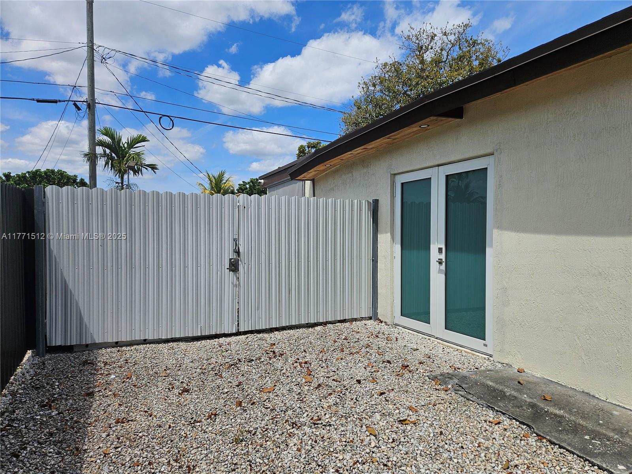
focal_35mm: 23
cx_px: 316
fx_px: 420
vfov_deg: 58.9
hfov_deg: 73.9
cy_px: 237
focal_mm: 5.4
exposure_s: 1/3273
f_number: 1.8
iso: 25
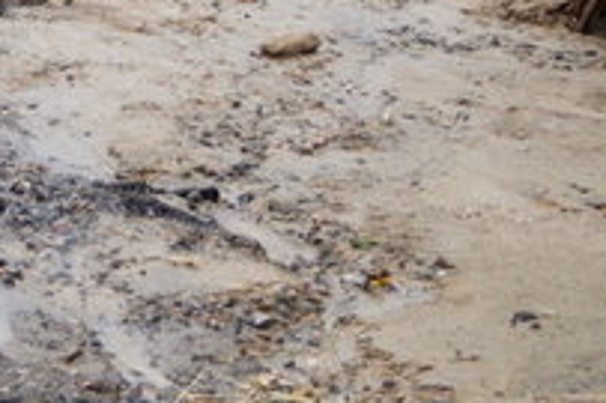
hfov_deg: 9.0
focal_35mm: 211
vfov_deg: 6.2
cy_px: -533
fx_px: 3549
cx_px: -705
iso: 100
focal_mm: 30
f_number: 5
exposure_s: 1/320
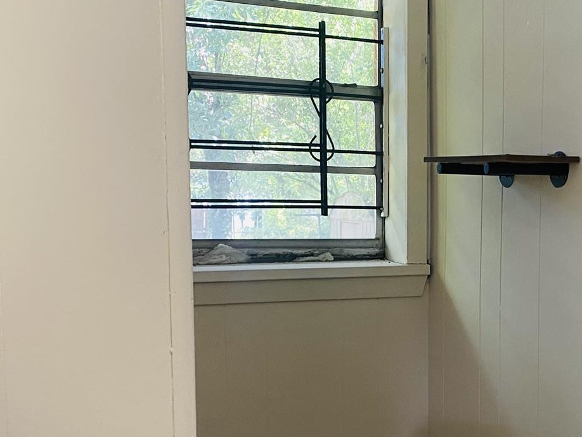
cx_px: 552
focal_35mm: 58
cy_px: 329
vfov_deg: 24.9
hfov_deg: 31.3
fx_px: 975
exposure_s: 1/60
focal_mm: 4.25
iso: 200
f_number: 1.8
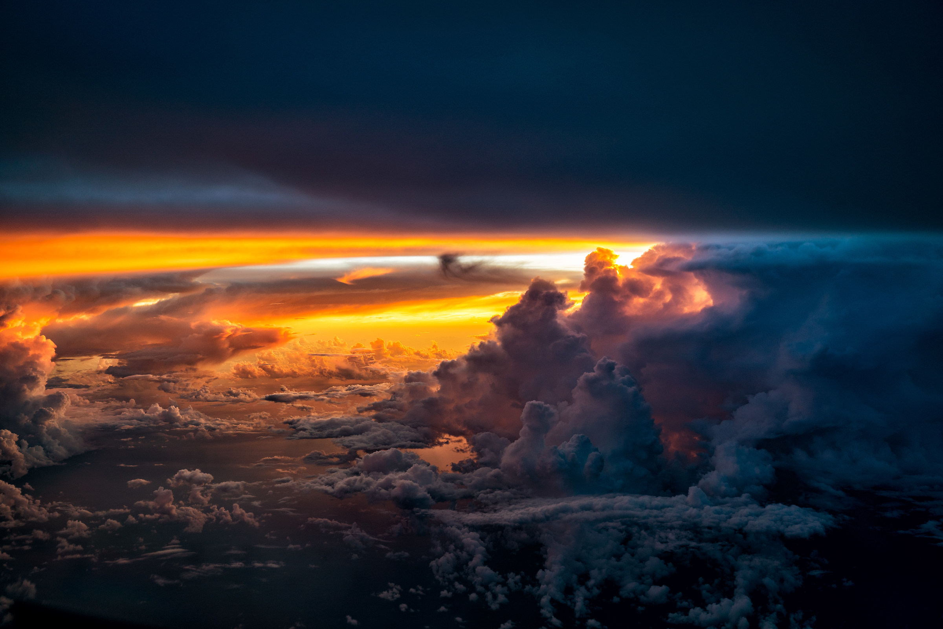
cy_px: 314
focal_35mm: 35
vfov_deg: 37.9
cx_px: 472
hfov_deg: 54.4
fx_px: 917
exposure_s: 1/45
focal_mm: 35
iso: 160
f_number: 4
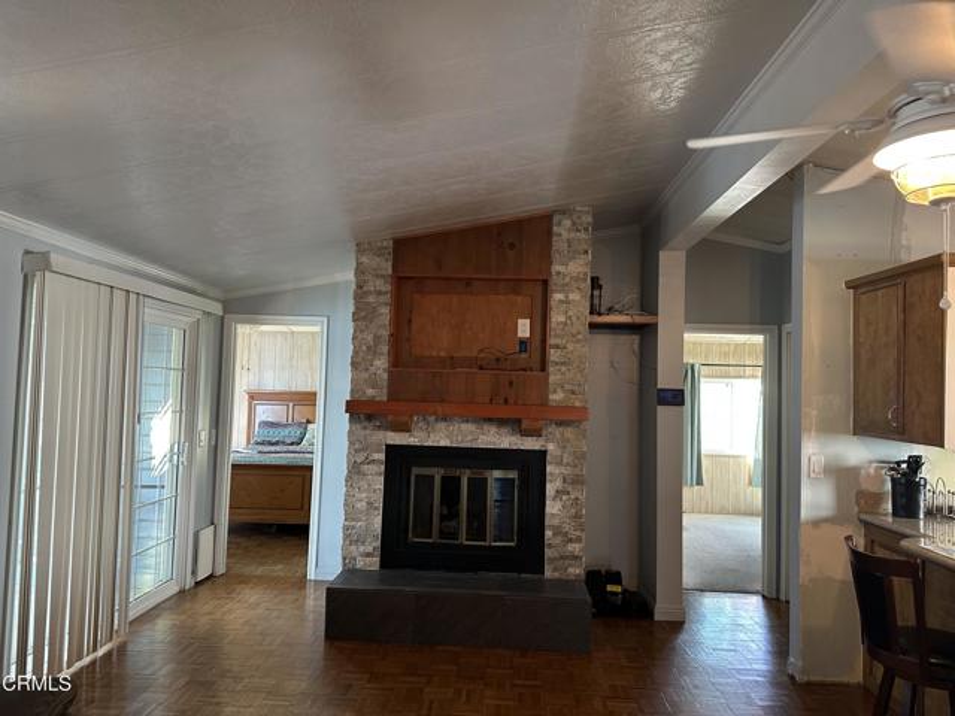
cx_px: 478
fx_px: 662
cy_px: 358
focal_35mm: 24
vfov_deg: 56.8
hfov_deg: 71.6
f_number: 1.78
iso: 250
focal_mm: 6.86
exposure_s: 1/60
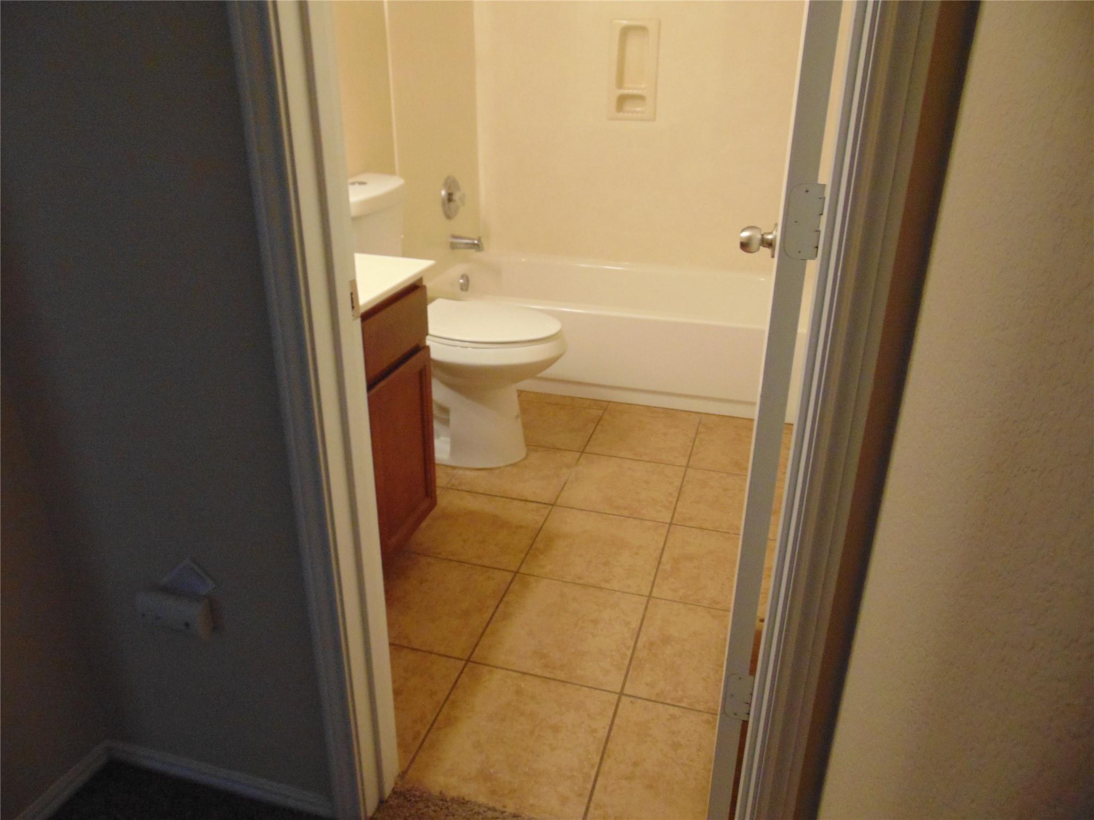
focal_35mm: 25
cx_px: 547
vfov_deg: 54.9
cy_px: 410
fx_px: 790
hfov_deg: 69.4
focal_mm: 4.5
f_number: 3
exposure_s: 1/30
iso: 320
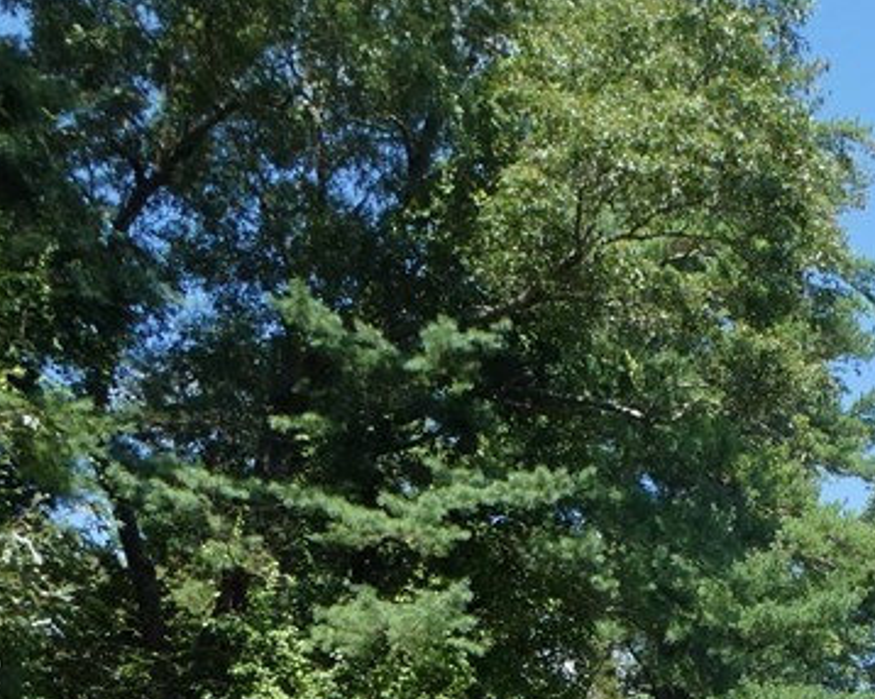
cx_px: 978
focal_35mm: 67
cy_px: 890
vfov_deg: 20.9
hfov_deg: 26.0
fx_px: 1734
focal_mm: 4.3
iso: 80
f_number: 3.3
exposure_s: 1/400
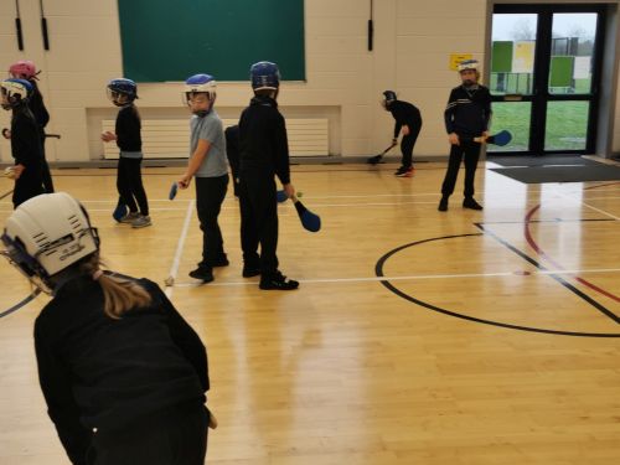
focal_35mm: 42
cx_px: 310
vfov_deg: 34.3
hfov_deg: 44.8
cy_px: 232
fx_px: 752
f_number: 1.8
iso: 50
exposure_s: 1/212
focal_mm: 5.58
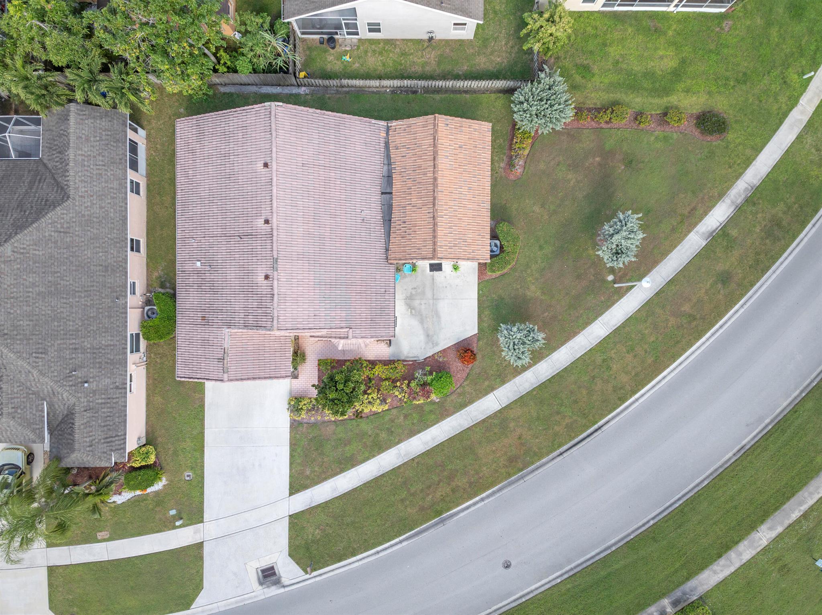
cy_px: 308
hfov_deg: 71.6
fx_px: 570
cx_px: 411
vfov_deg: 56.8
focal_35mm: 24
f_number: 2.8
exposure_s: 1/15
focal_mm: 12.29
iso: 110
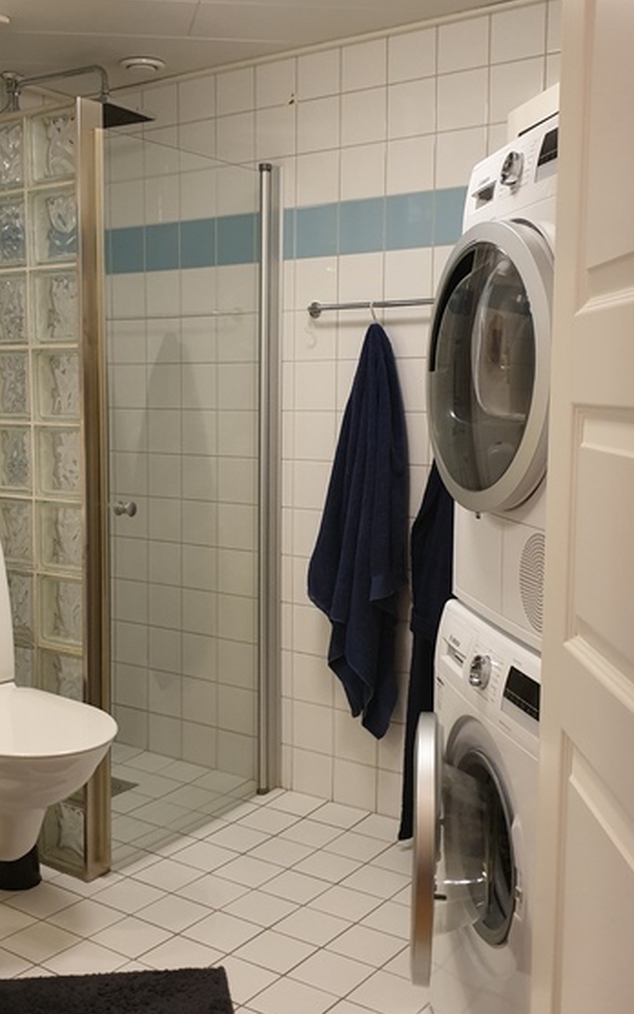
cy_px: 486
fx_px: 1051
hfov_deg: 33.3
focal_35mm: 38
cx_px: 211
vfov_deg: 51.5
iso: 320
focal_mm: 4.3
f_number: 2.4
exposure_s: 1/25
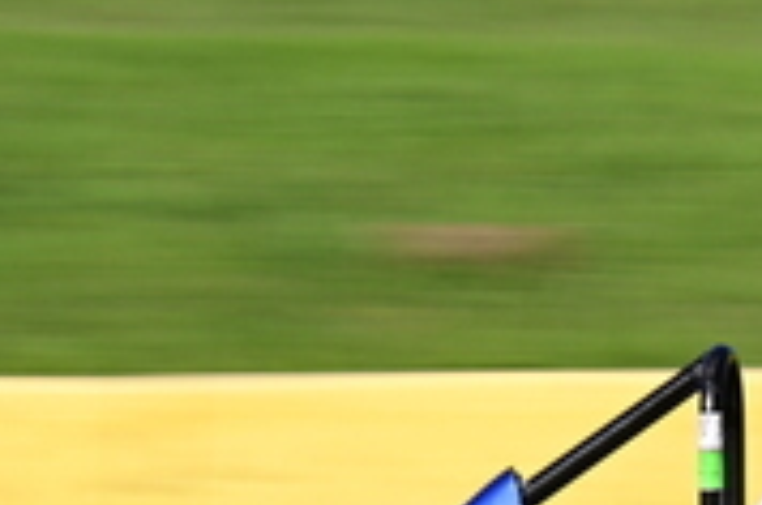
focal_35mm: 811
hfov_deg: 2.5
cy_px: 340
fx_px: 17135
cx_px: 1259
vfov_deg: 1.7
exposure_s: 1/100
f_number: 11
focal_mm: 180
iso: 64
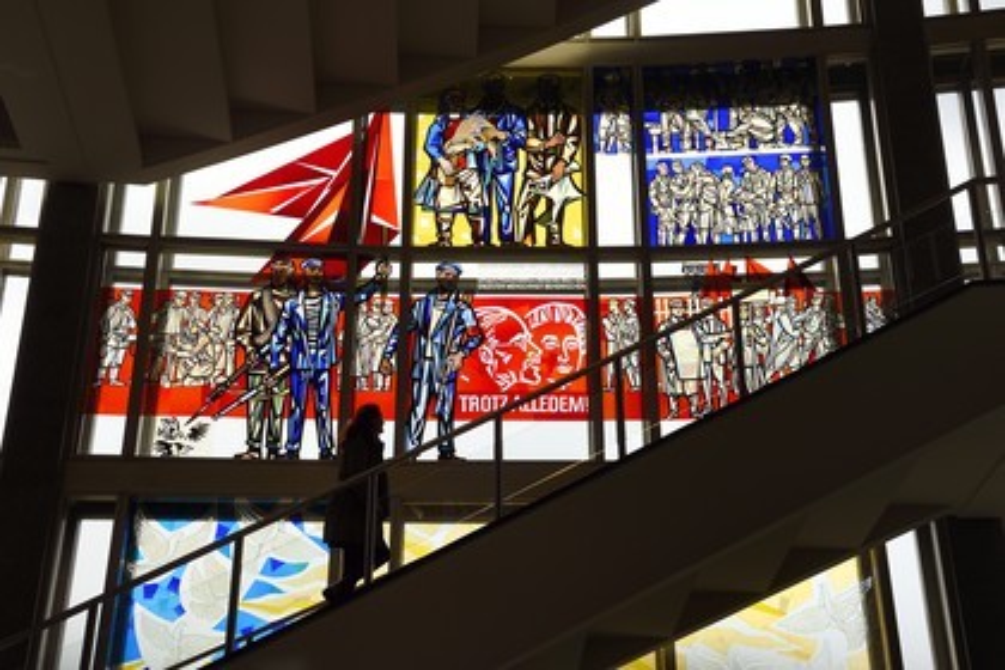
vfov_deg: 31.9
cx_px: 502
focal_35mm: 42
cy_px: 335
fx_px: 1172
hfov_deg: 46.4
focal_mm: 42
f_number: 11
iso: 200
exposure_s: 1/200
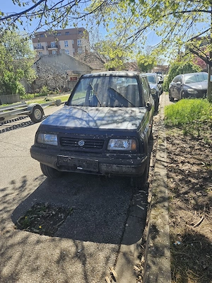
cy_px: 142
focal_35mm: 23
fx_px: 188
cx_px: 106
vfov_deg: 73.9
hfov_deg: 58.9
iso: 25
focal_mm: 5.4
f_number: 1.8
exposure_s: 1/769
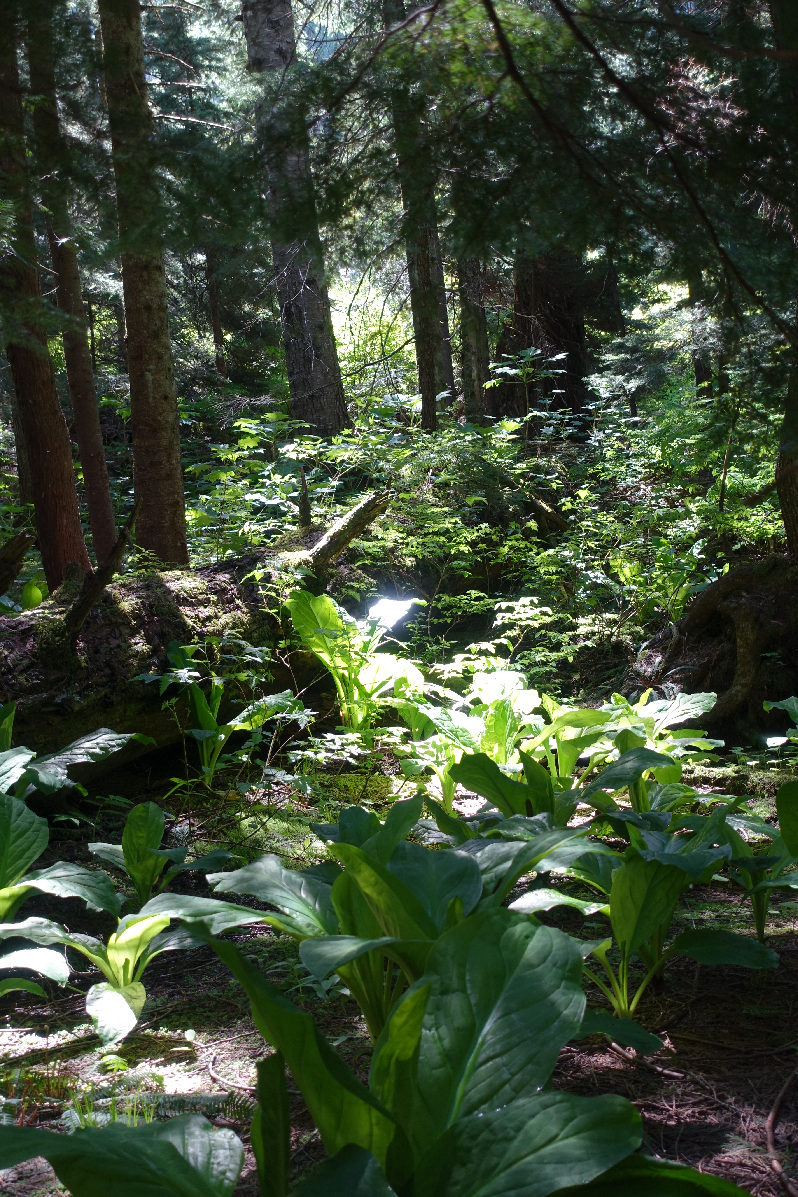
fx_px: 1496
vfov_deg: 43.6
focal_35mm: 45
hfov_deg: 29.9
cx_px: 399
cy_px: 598
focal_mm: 16.39
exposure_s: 1/80
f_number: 2.8
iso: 125
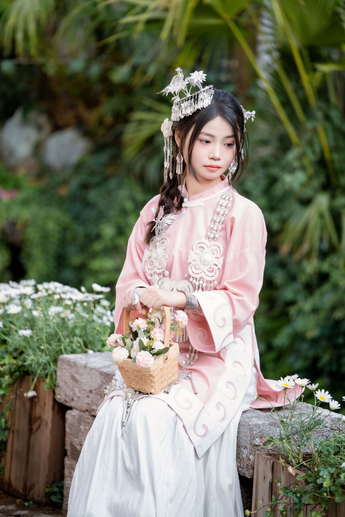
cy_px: 258
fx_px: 1955
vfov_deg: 15.1
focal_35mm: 136
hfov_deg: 10.1
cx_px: 172
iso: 80
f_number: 2.8
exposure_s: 1/125
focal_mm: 136
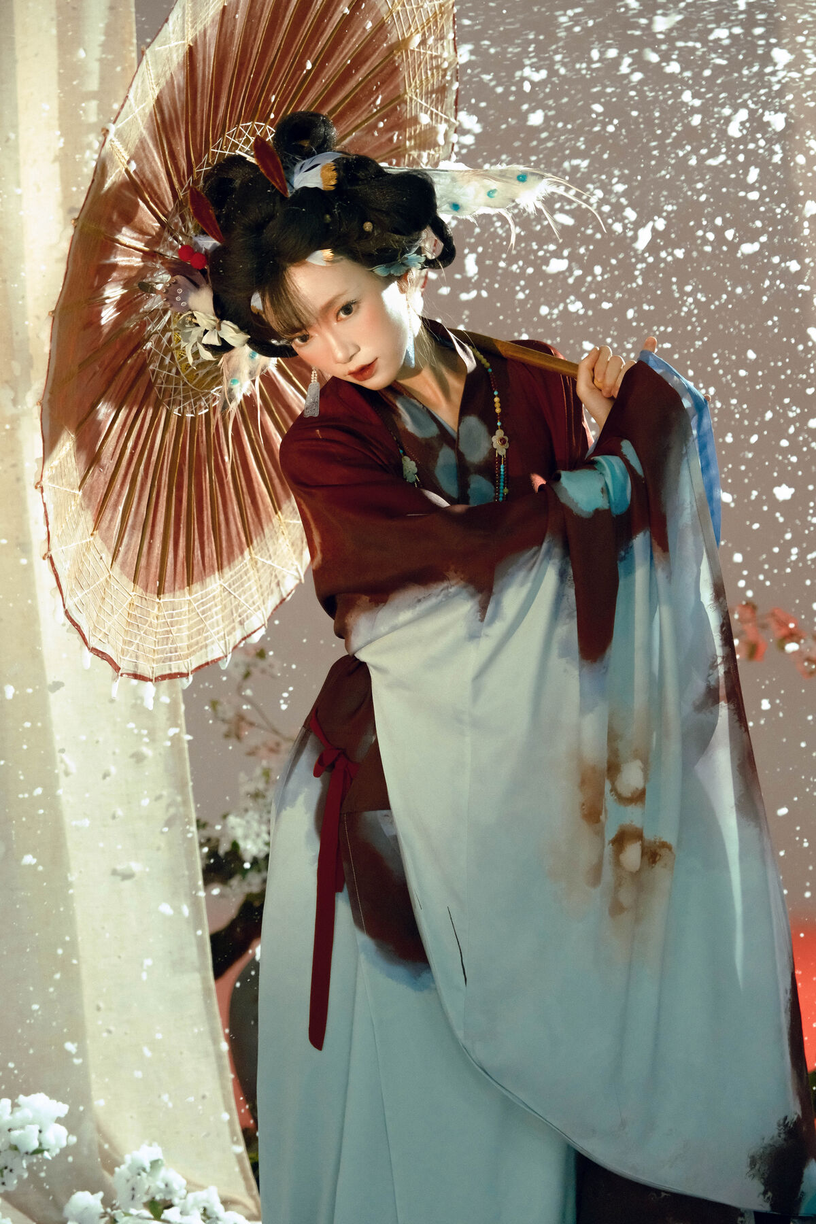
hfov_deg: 16.5
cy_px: 612
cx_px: 408
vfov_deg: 24.5
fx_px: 2822
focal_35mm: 83
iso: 2000
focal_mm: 55
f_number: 2.8
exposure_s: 1/400
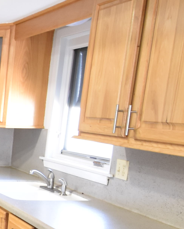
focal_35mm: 69
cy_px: 202
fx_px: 470
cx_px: -157
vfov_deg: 26.7
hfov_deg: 17.5
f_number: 3.5
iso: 800
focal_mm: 10
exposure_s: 1/20
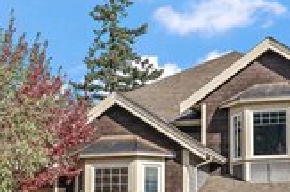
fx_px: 732
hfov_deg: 22.4
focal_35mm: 91
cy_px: 162
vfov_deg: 14.8
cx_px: 159
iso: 400
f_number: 6.3
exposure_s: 1/1250
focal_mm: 34
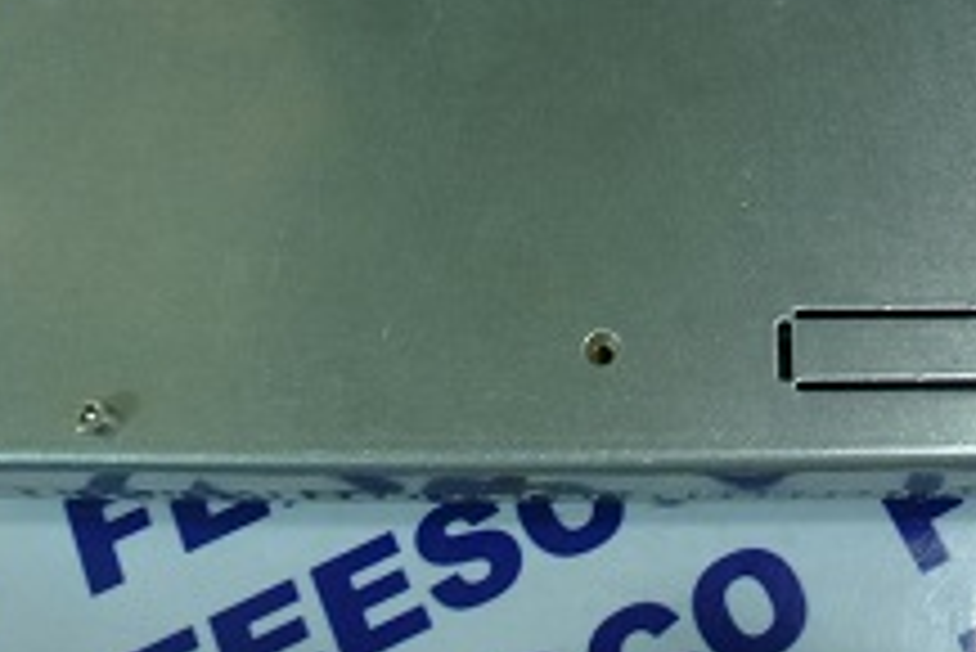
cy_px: 171
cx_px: 769
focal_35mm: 46
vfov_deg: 28.9
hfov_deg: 41.1
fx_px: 1248
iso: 200
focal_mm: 4.3
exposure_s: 1/20
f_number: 3.3
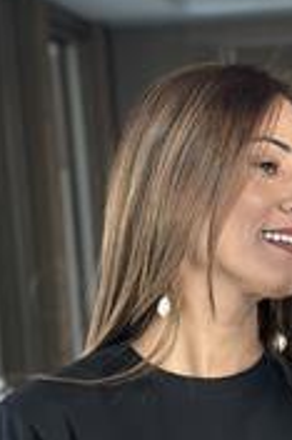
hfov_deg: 9.4
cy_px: 518
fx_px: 1755
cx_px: 297
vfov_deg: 13.9
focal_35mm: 144
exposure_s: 1/60
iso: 250
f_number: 1.78
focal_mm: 6.86
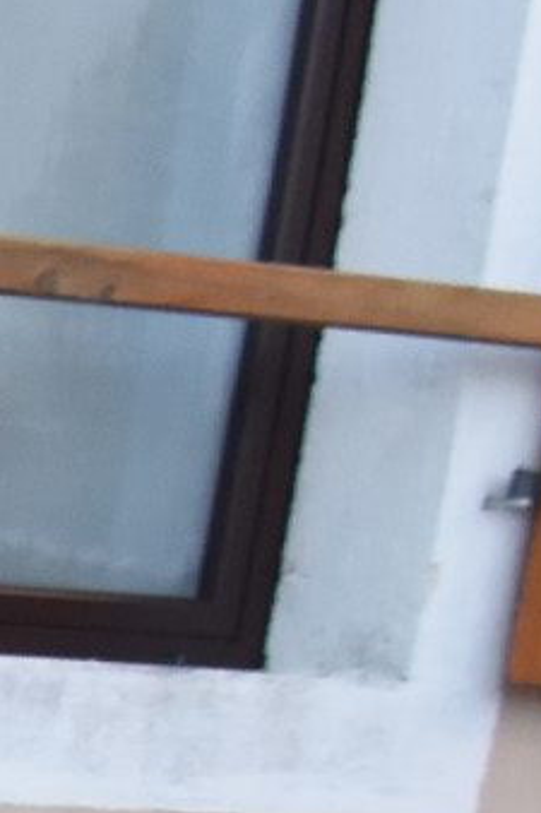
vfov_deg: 13.0
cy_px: 1472
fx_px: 3204
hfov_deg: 5.7
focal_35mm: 142
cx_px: -2400
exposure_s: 1/640
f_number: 5.6
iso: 1250
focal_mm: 16
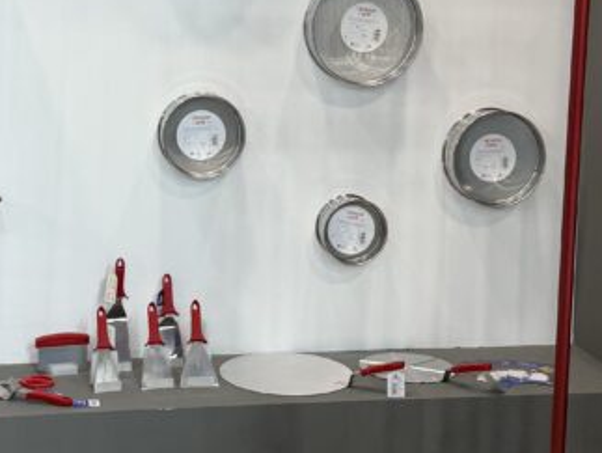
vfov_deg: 19.2
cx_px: 192
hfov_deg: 25.5
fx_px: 1323
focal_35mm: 76
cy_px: 95
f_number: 1.78
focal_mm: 6.76
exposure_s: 1/100
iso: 64
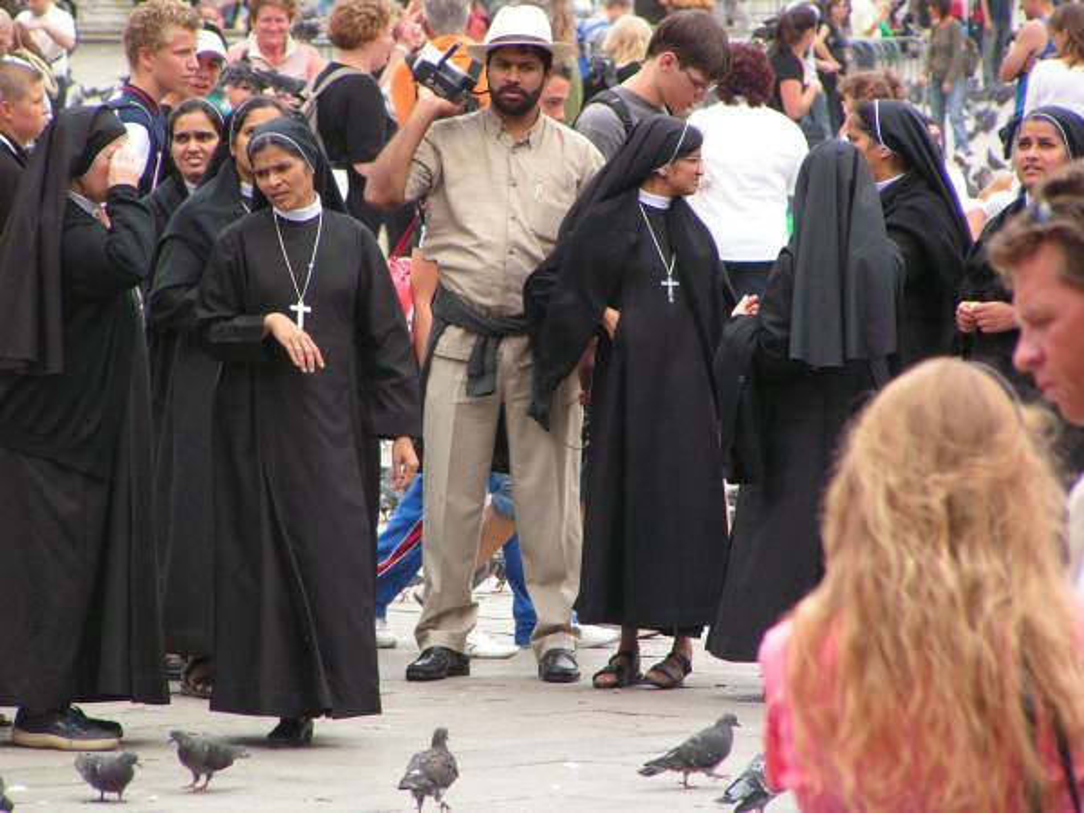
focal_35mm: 363
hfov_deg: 5.5
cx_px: 542
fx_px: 11367
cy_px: 406
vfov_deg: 4.1
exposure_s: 1/400
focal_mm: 60.2
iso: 160
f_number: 3.5
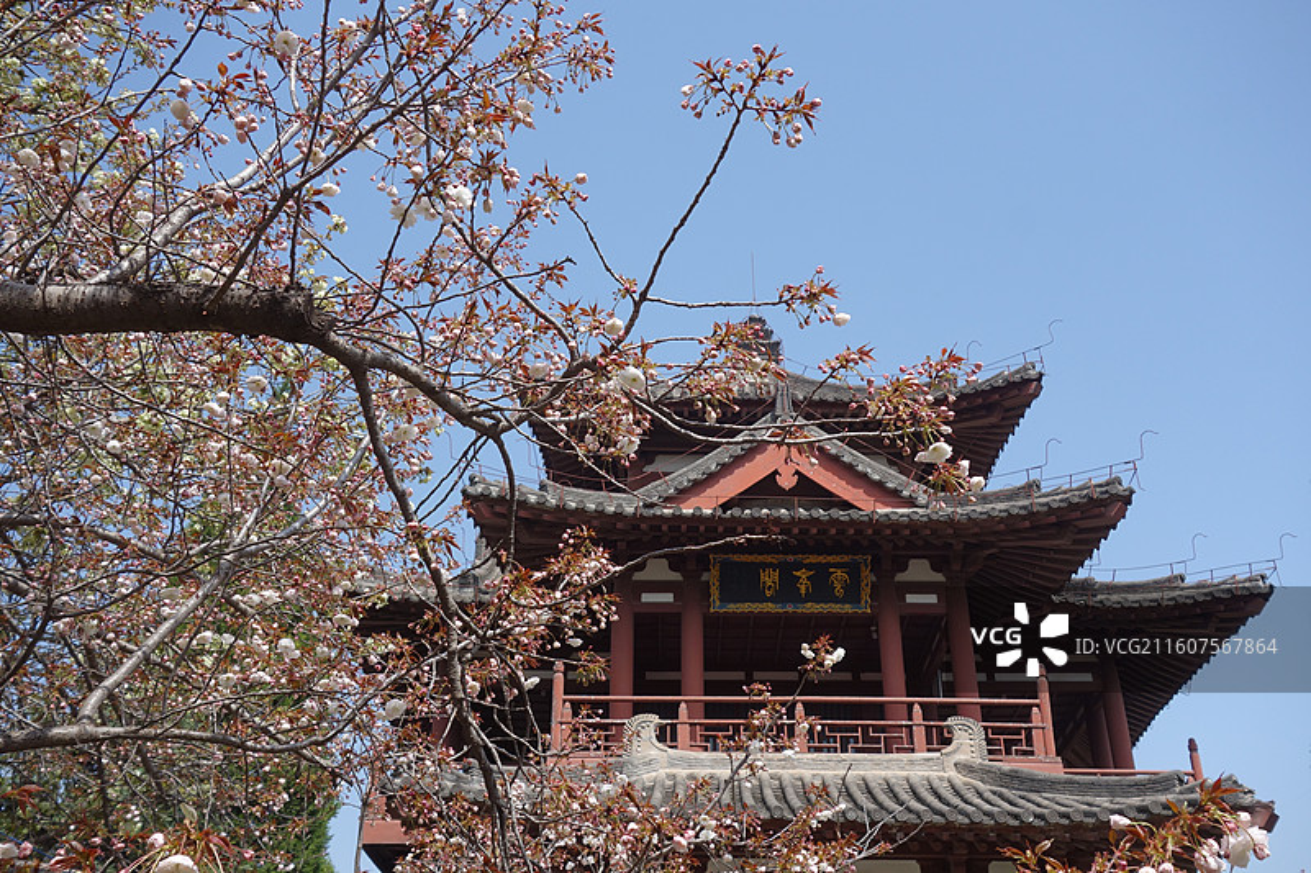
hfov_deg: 51.9
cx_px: 656
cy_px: 436
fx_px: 1347
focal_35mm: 37
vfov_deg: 35.9
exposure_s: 1/400
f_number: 5.6
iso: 125
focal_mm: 13.58
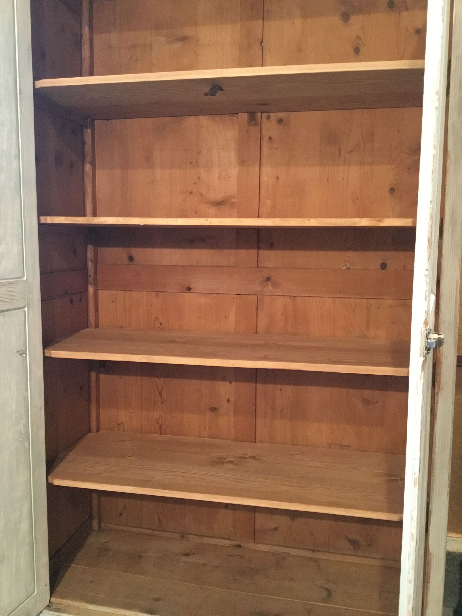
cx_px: 231
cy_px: 308
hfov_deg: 45.4
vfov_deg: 58.4
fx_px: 552
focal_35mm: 31
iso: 200
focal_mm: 3.3
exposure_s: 1/25
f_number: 2.4
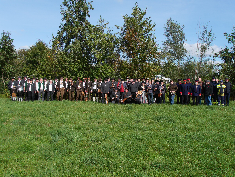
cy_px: 88
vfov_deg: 41.8
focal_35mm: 34
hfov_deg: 54.0
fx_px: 231
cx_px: 118
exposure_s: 1/400
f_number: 7.1
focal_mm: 17
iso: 200
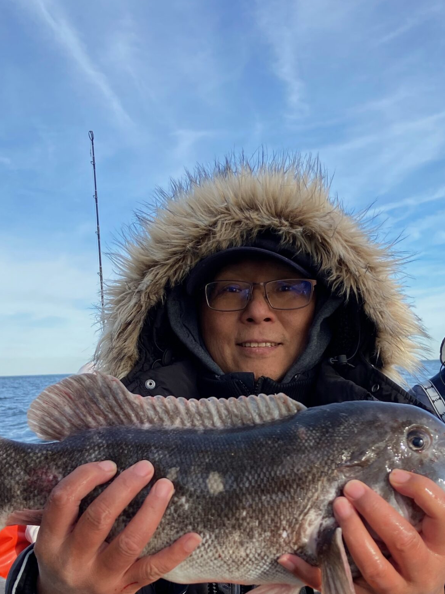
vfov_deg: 42.0
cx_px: 232
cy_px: 473
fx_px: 737
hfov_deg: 33.6
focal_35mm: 43
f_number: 1.8
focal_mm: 4.25
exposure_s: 1/1043
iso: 32
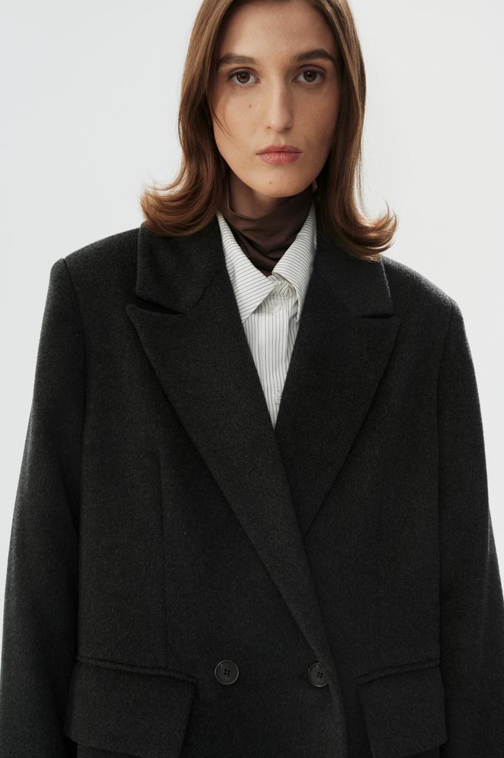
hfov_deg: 28.0
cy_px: 379
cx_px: 252
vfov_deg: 41.1
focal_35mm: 48
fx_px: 1010
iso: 320
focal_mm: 48
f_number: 6.3
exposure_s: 1/160
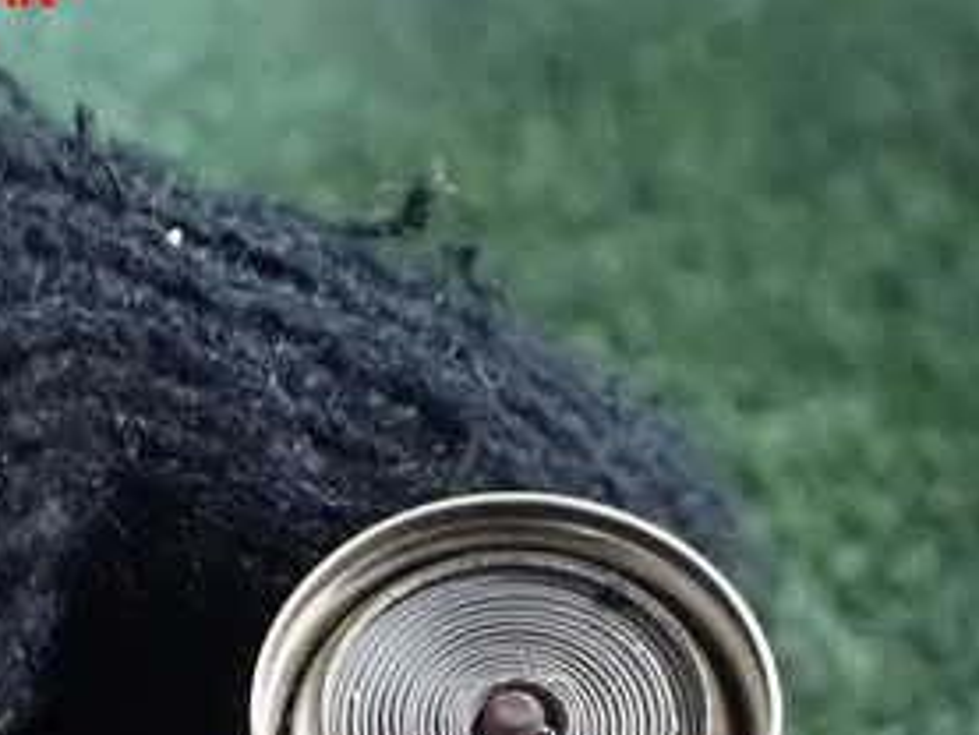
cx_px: 474
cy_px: 735
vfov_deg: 21.8
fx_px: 1839
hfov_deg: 29.8
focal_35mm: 65
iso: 1600
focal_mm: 5.4
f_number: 2.3
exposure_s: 1/30
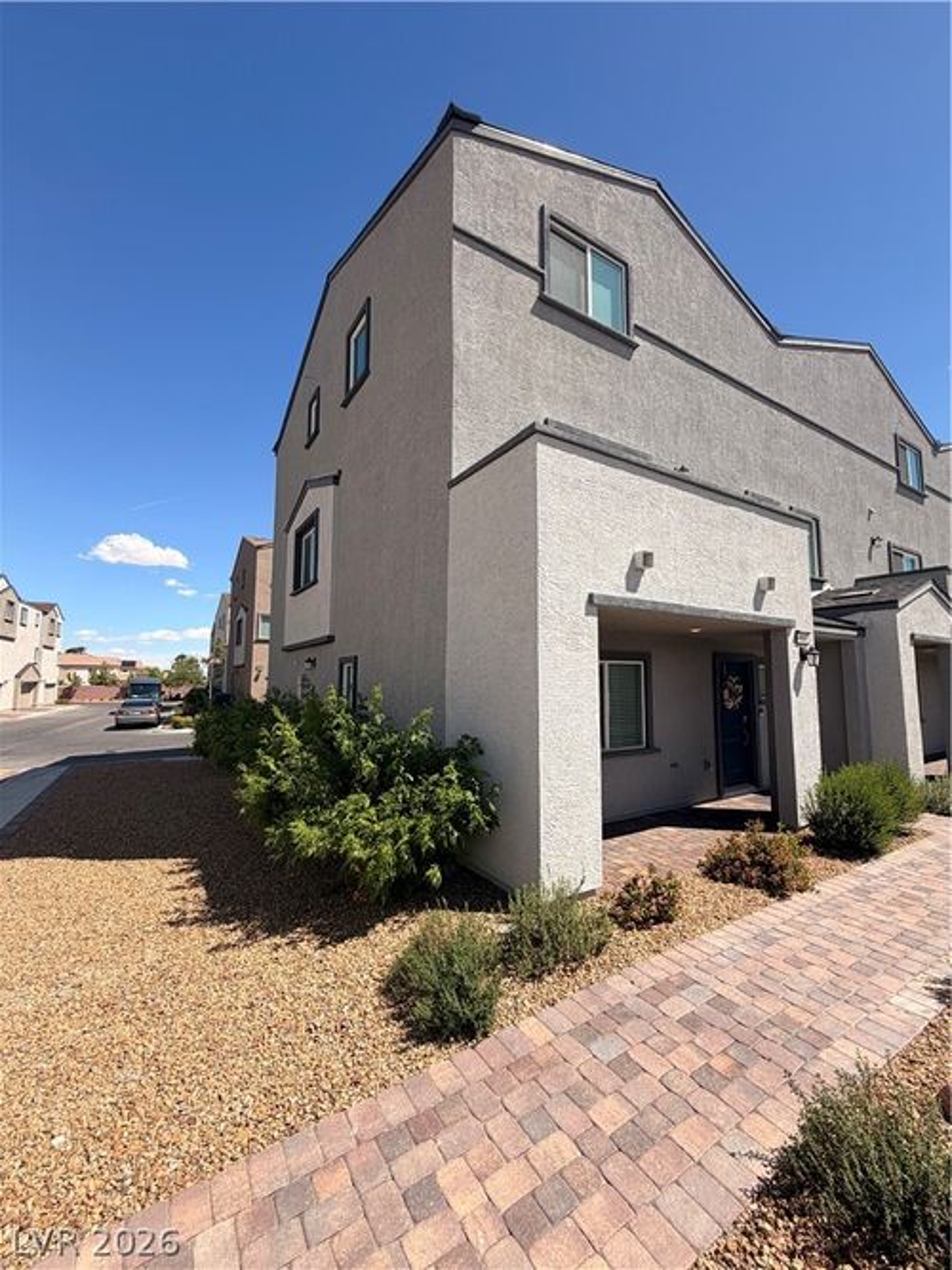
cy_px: 635
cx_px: 476
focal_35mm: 14
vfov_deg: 102.1
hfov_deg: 85.7
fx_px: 514
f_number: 2.2
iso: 25
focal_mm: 2.22
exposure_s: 1/770
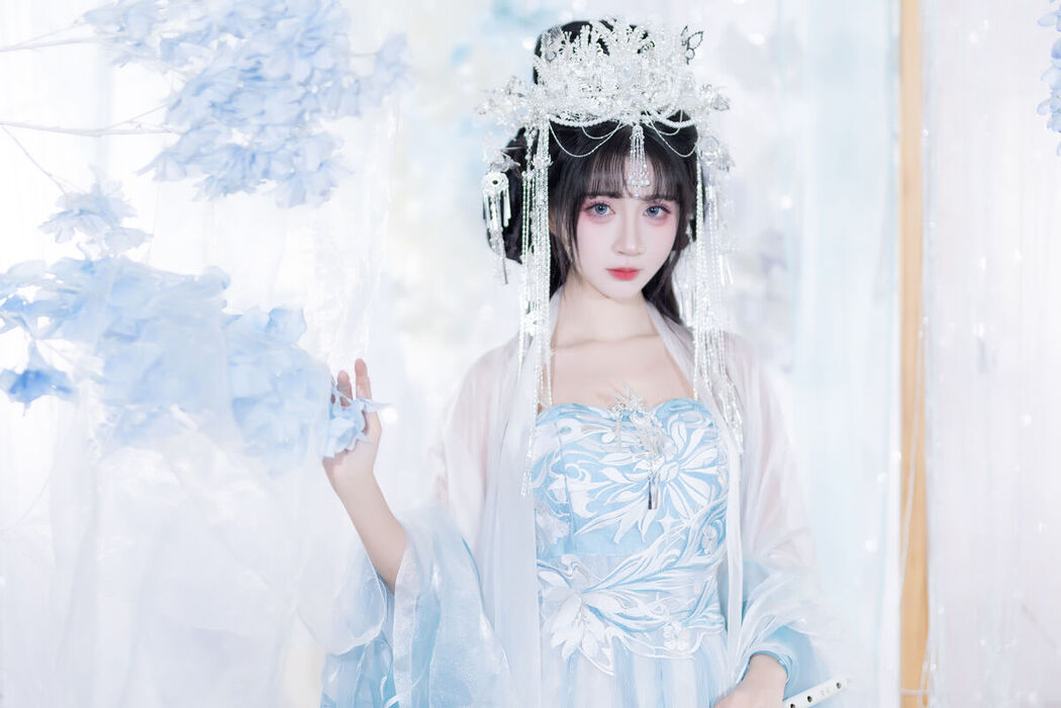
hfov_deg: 23.9
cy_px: 354
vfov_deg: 16.1
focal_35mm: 85
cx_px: 530
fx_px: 2505
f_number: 1.4
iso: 100
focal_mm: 85
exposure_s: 1/250
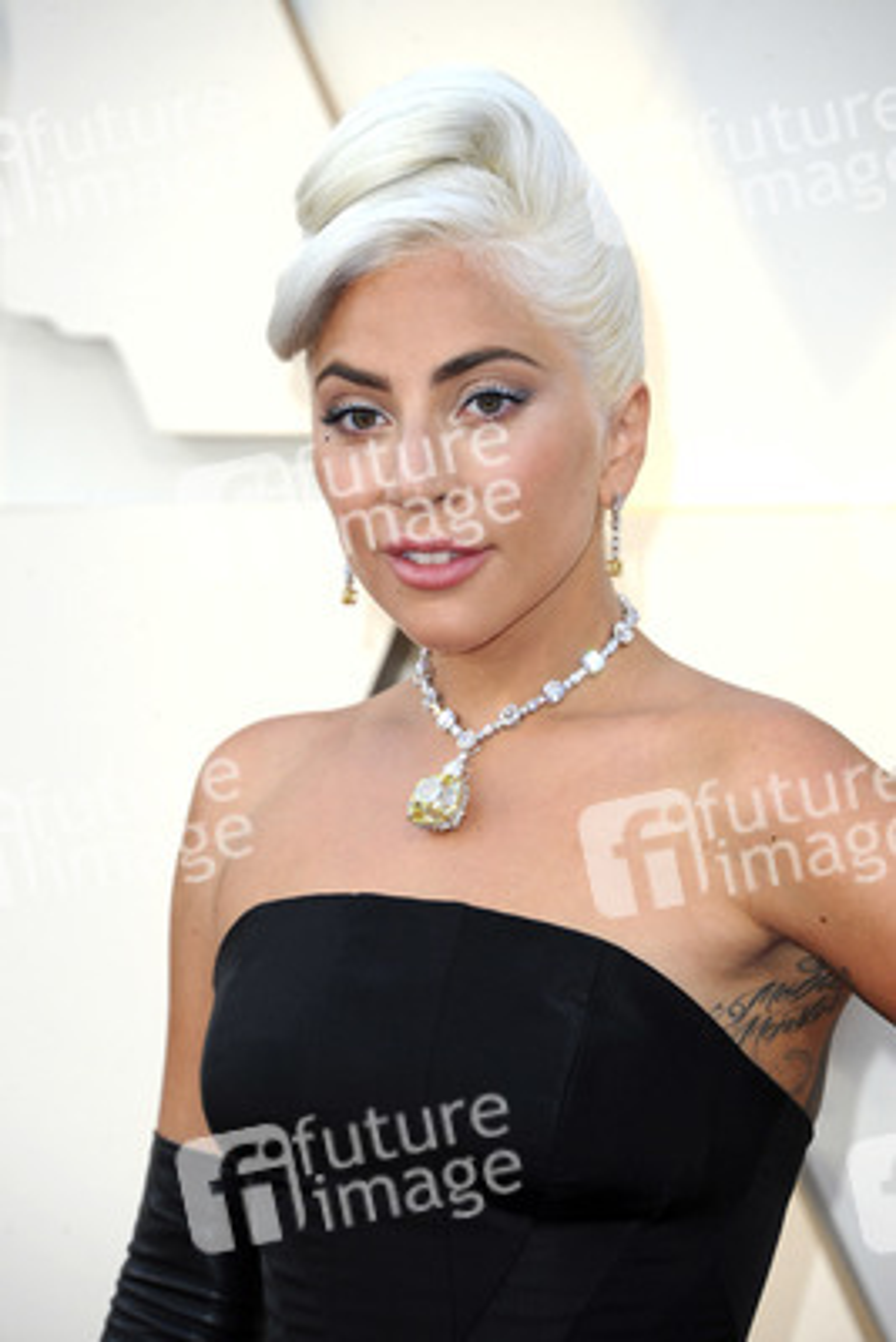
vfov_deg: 8.9
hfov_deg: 6.0
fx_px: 8579
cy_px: 671
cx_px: 448
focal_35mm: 230
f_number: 7.1
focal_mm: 230
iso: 1000
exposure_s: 1/250
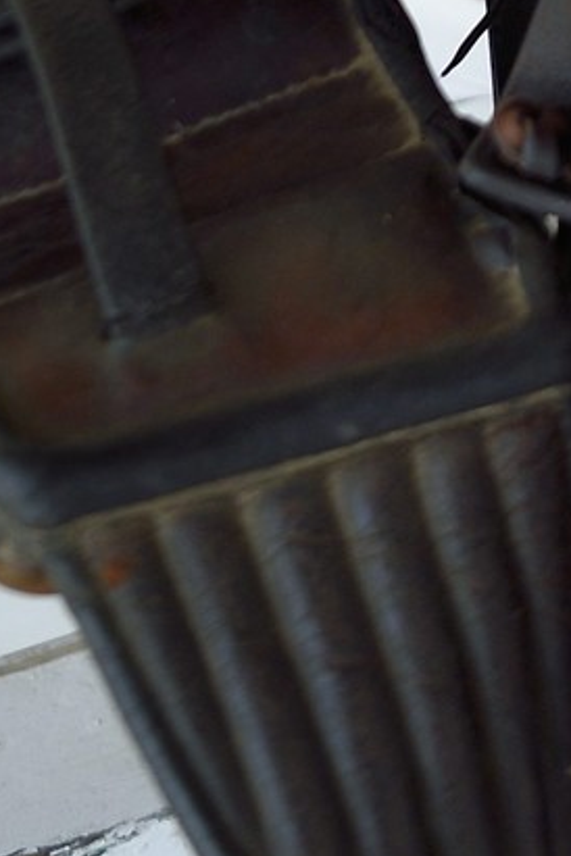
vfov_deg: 10.4
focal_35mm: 175
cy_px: -1087
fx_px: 4163
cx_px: 909
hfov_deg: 7.7
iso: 200
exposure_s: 1/200
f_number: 2.8
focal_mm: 30
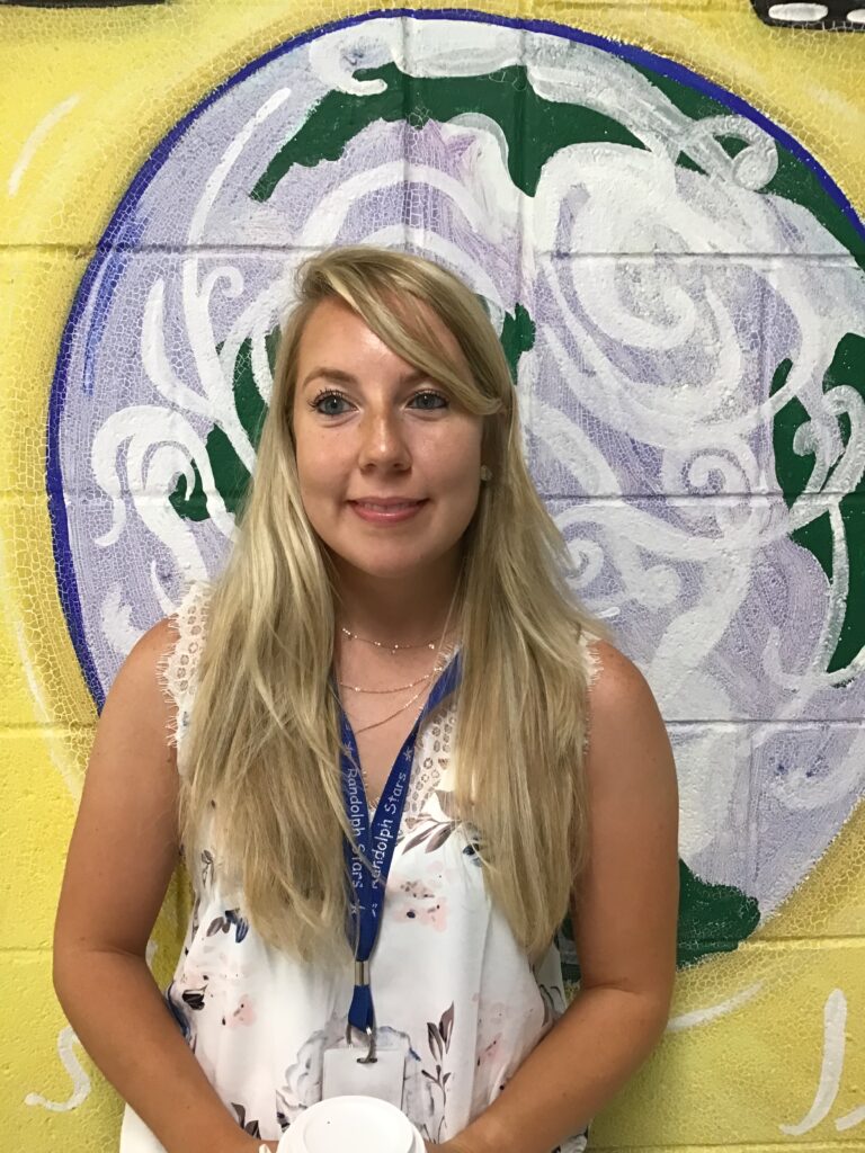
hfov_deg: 45.4
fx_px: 1033
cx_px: 432
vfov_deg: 58.4
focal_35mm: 31
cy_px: 576
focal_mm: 3.3
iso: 100
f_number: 2.4
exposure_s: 1/30
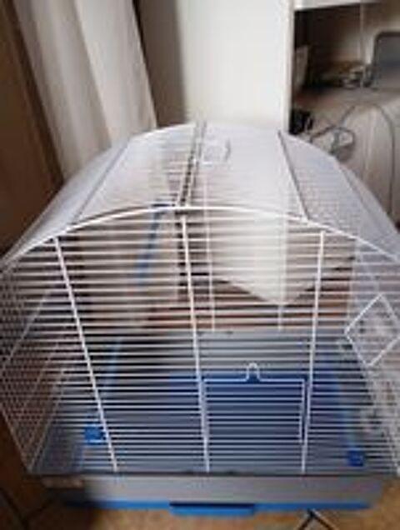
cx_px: 200
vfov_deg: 63.3
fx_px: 430
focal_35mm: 28
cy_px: 265
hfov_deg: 49.9
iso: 1024
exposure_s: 1/33.3
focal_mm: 4.27
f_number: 1.8
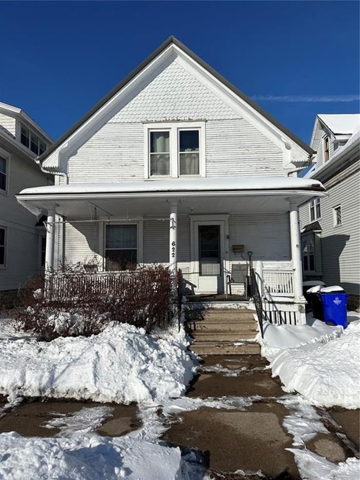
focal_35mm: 24
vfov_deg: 71.6
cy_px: 240
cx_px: 180
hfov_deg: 56.8
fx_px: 333
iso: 100
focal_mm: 6.86
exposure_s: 1/18519
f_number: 1.78
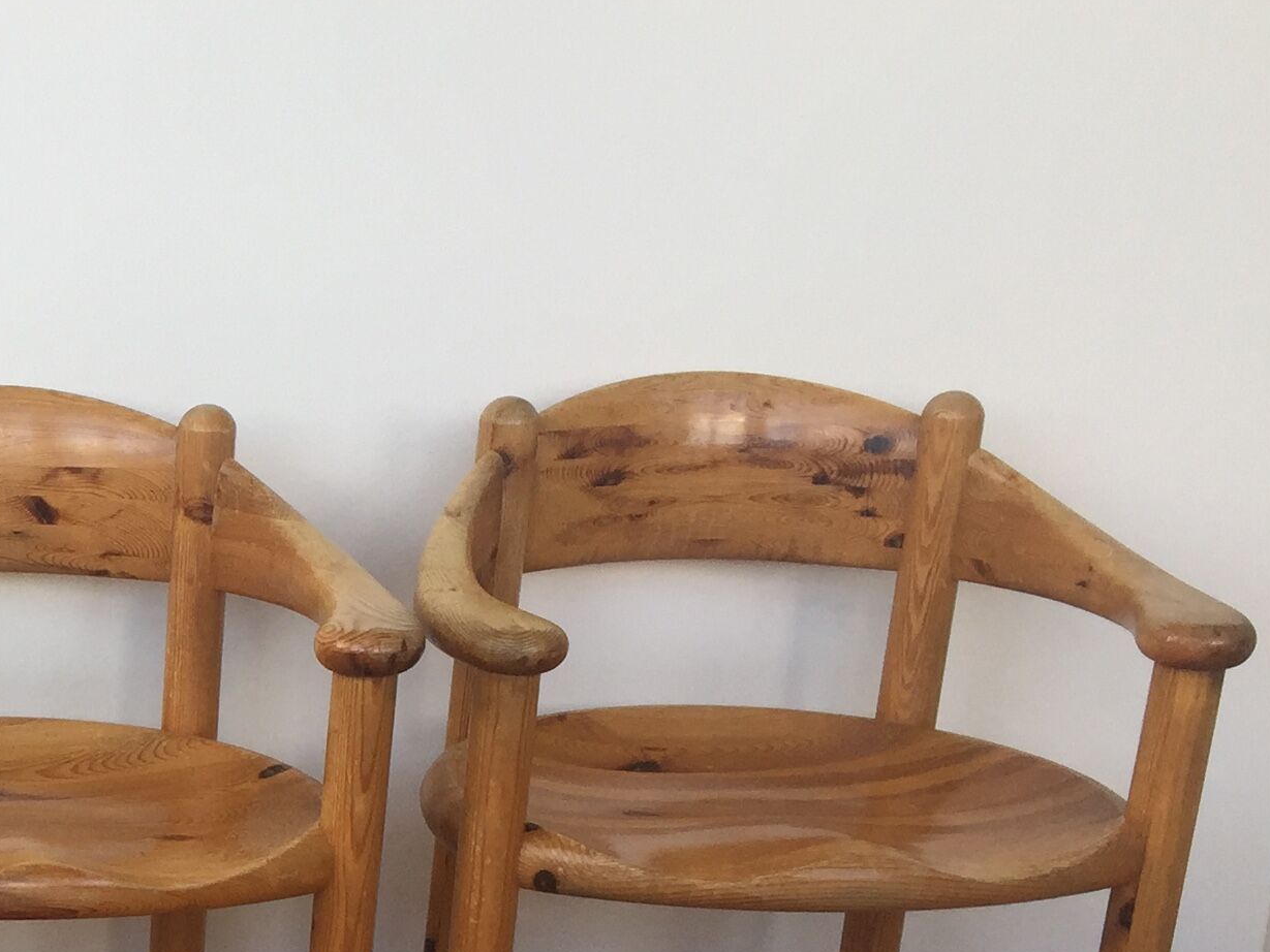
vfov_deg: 18.5
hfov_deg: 22.6
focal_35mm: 77
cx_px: -388
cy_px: 1023
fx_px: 2825
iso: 40
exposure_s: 1/100
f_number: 2.2
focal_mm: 4.15
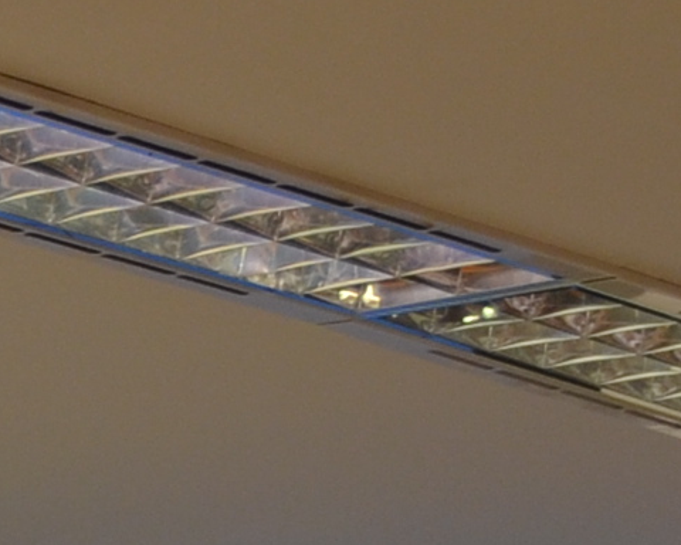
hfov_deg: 5.9
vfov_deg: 4.9
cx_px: -1433
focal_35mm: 303
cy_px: 1438
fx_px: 6107
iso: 400
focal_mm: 28
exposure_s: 1/100
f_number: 5
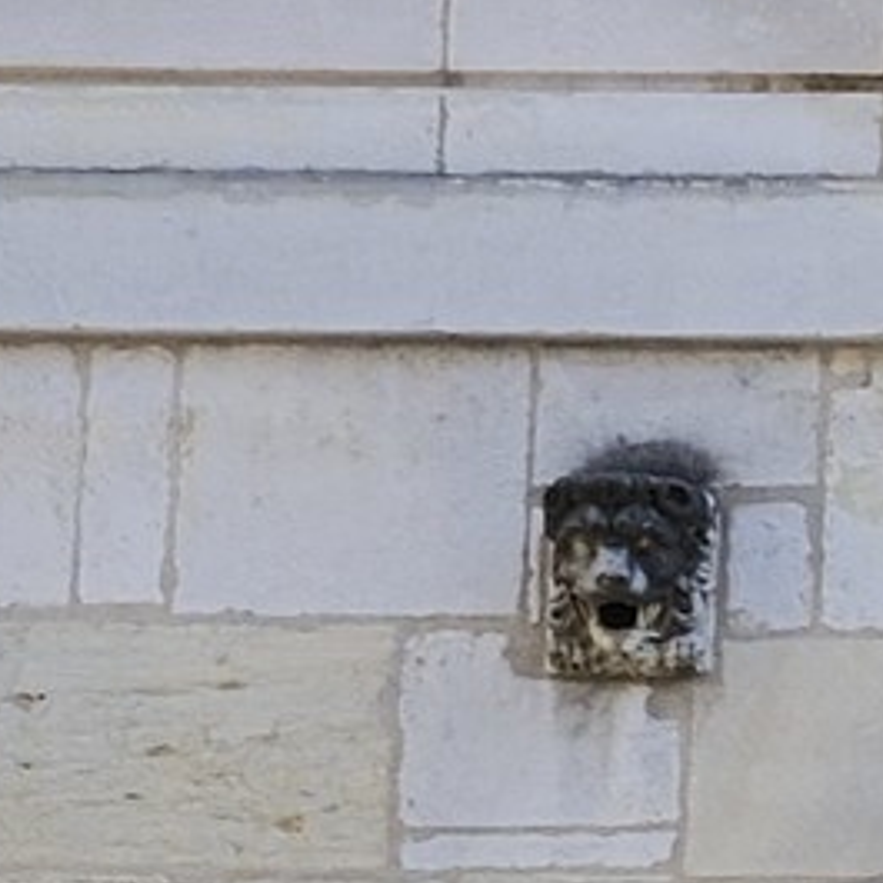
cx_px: 2616
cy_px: 710
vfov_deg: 5.7
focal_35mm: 308
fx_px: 8889
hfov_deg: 5.4
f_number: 8
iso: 200
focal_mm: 40
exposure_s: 1/160
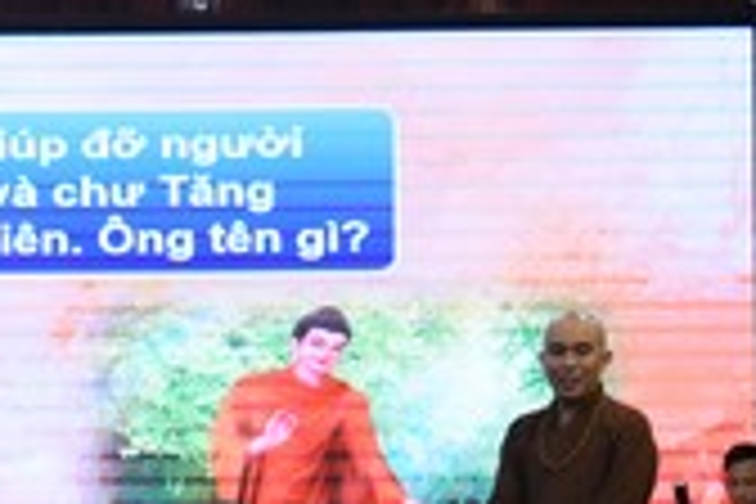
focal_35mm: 201
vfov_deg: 6.7
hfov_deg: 10.1
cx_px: -194
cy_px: 738
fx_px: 4221
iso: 2000
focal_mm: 52
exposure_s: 1/250
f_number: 4.5
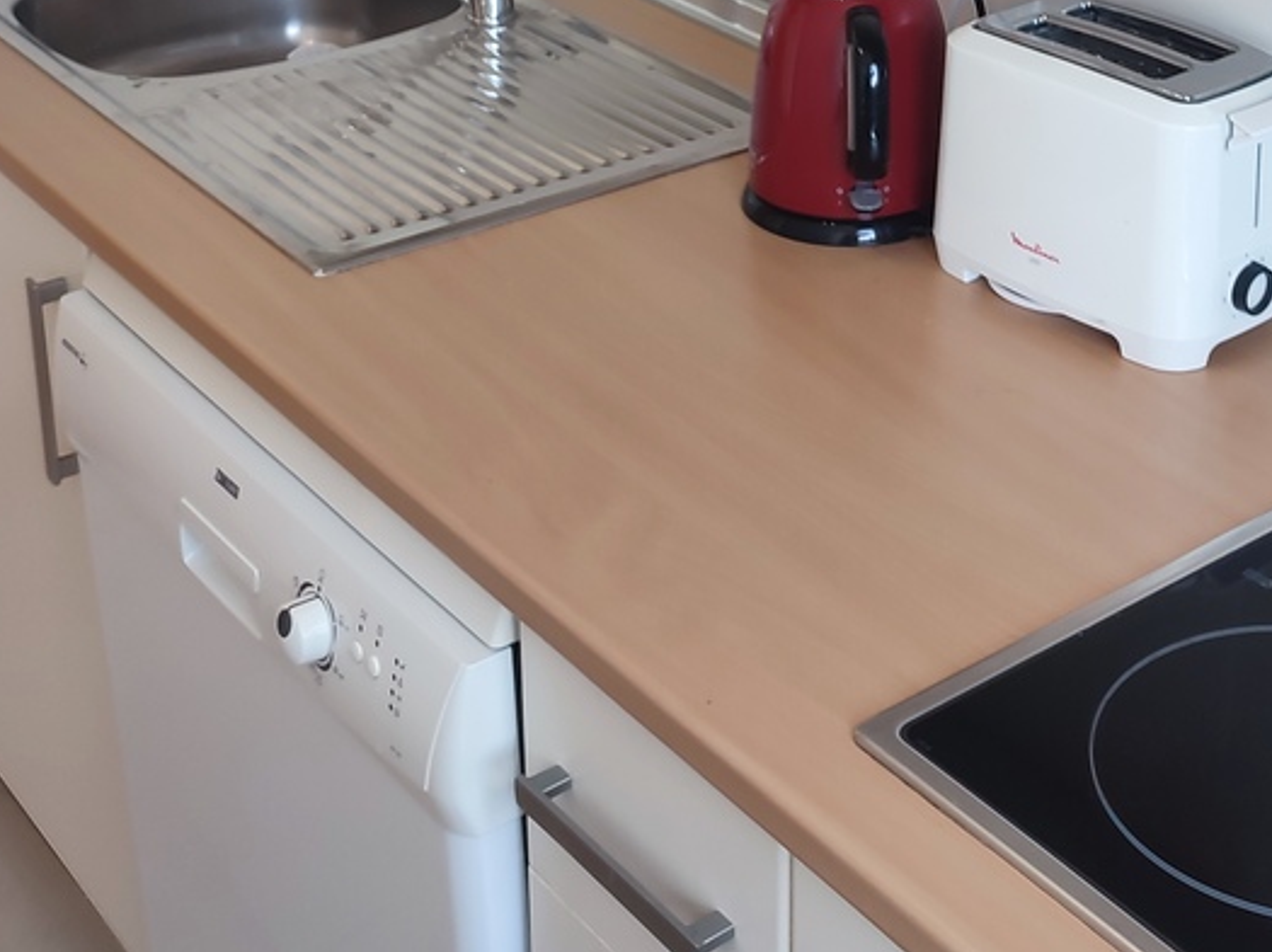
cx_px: 1010
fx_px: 2240
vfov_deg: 22.8
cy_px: -51
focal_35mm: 61
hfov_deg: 30.9
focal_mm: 6.04
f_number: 1.9
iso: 178
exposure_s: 1/50
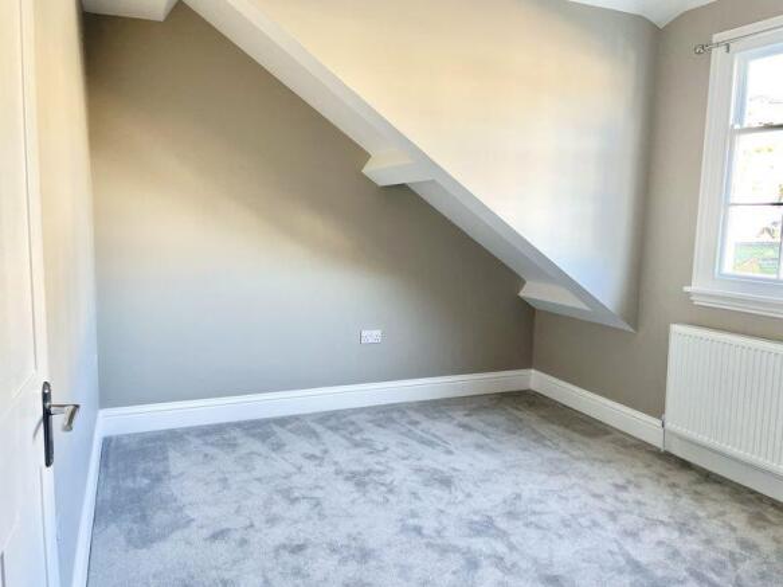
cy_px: 294
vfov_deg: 53.0
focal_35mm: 26
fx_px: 588
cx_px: 392
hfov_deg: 67.3
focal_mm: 4.2
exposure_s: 1/110
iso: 125
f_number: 1.6
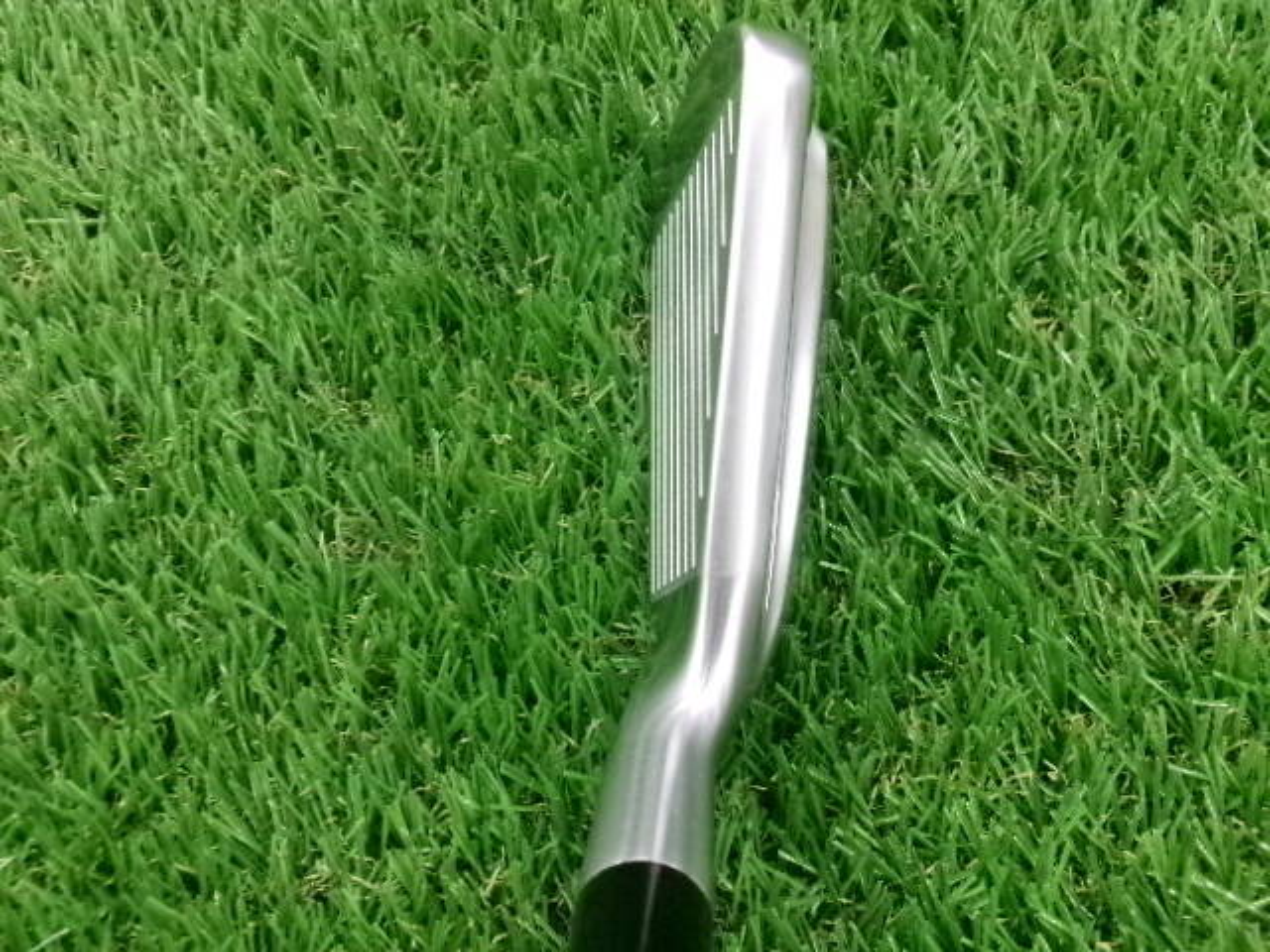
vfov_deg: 49.7
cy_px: 476
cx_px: 635
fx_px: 1027
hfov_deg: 63.4
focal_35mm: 28
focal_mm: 5.1
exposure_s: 1/34
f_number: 3.9
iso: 800
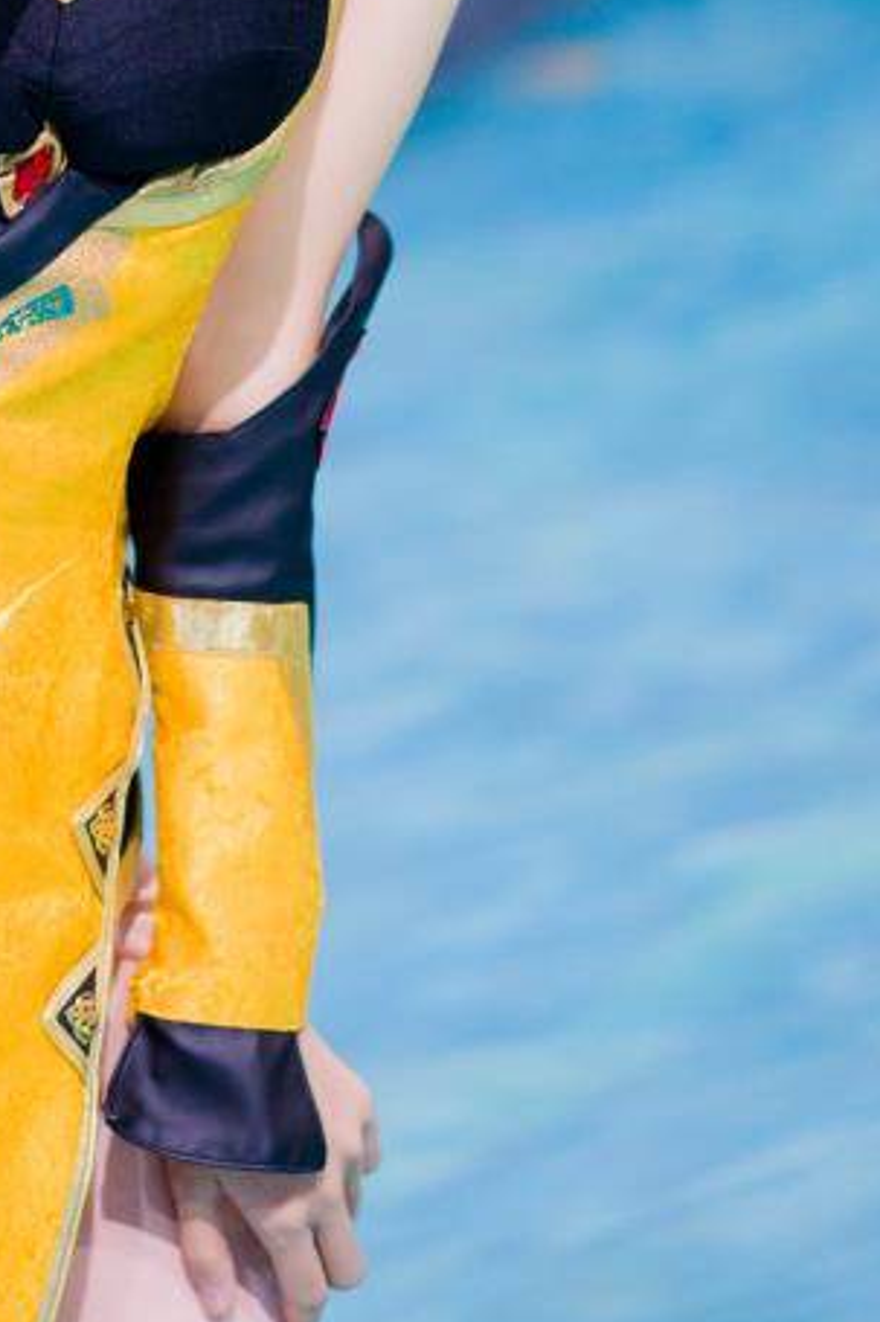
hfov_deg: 9.3
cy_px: -163
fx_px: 5320
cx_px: -131
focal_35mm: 145
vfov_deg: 13.8
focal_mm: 55
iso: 1000
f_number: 1.8
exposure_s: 1/320
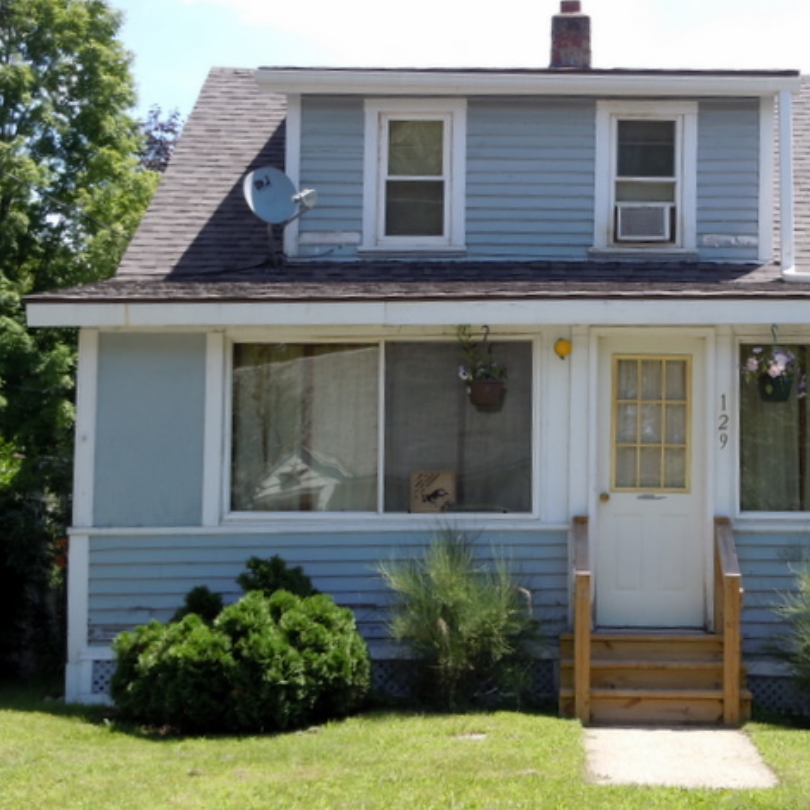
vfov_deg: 31.6
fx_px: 1430
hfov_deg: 31.4
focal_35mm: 54
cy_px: 401
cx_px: 524
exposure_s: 1/250
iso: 100
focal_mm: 8.1
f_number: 4.6
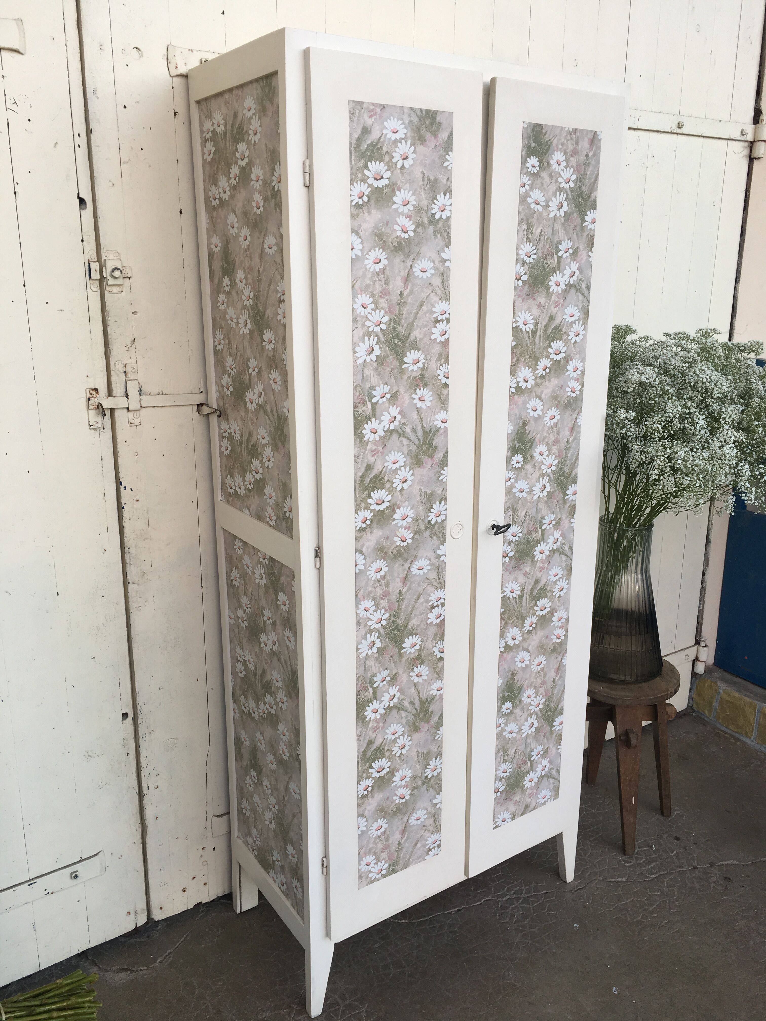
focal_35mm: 29
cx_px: 383
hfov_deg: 48.2
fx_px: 856
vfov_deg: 61.7
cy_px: 510
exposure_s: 1/50
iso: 25
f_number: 2.2
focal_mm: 4.15
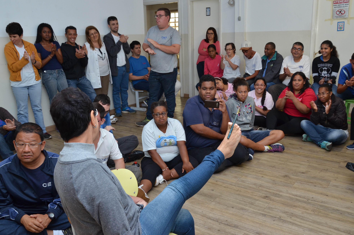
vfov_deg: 41.5
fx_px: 309
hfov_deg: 59.6
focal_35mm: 32
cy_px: 118
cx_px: 177
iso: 800
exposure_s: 1/60
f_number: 7.1
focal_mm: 21
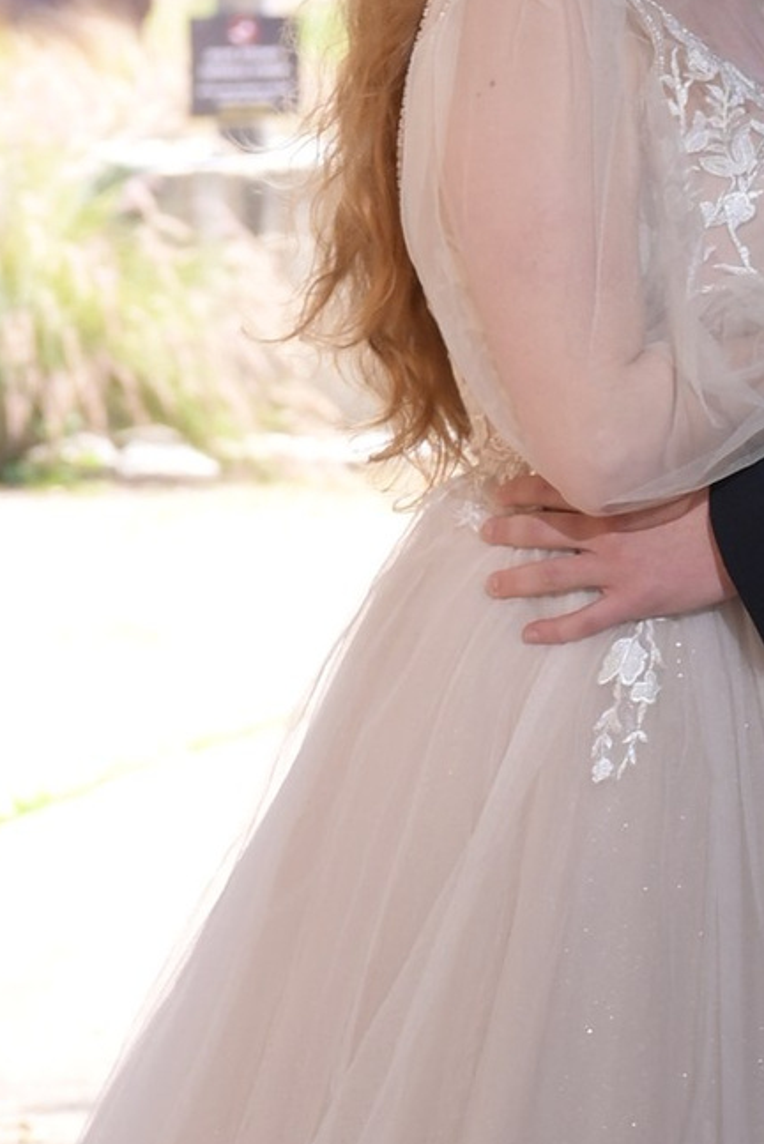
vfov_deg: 8.4
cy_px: -65
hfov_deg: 5.7
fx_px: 7727
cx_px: 568
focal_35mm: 243
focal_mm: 41
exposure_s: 1/200
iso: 100
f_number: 4
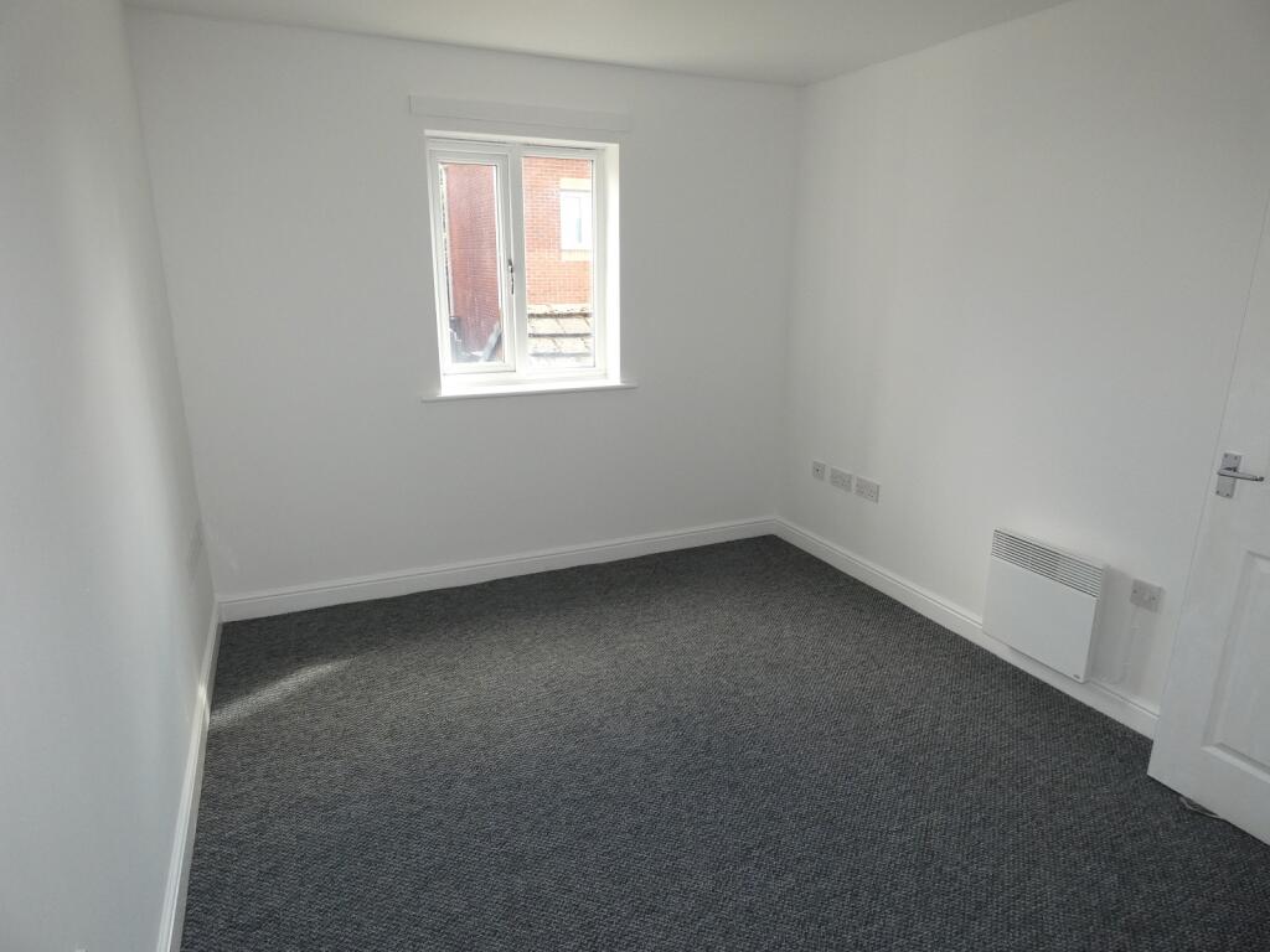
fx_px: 734
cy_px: 476
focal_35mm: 20
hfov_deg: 81.7
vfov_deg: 66.0
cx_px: 635
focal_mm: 3.6
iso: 200
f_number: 2.8
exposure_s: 1/125
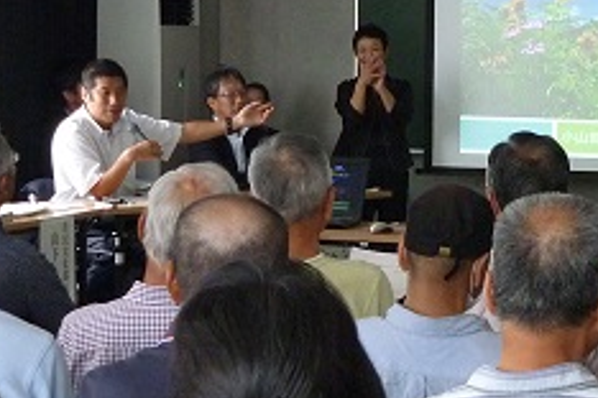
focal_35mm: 128
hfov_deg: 16.0
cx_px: 349
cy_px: 75
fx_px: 2126
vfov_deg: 10.7
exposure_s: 1/40
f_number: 3.1
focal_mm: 7.4
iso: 400
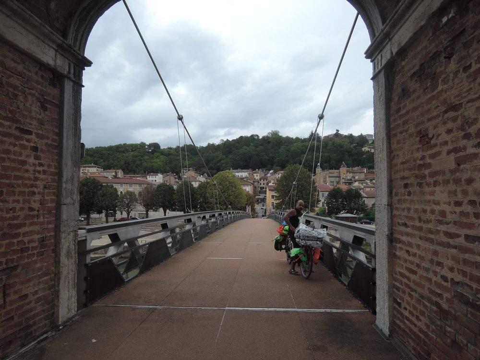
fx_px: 333
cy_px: 180
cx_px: 240
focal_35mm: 24
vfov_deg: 56.8
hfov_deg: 71.6
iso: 80
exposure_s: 1/250
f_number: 2.8
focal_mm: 5.1
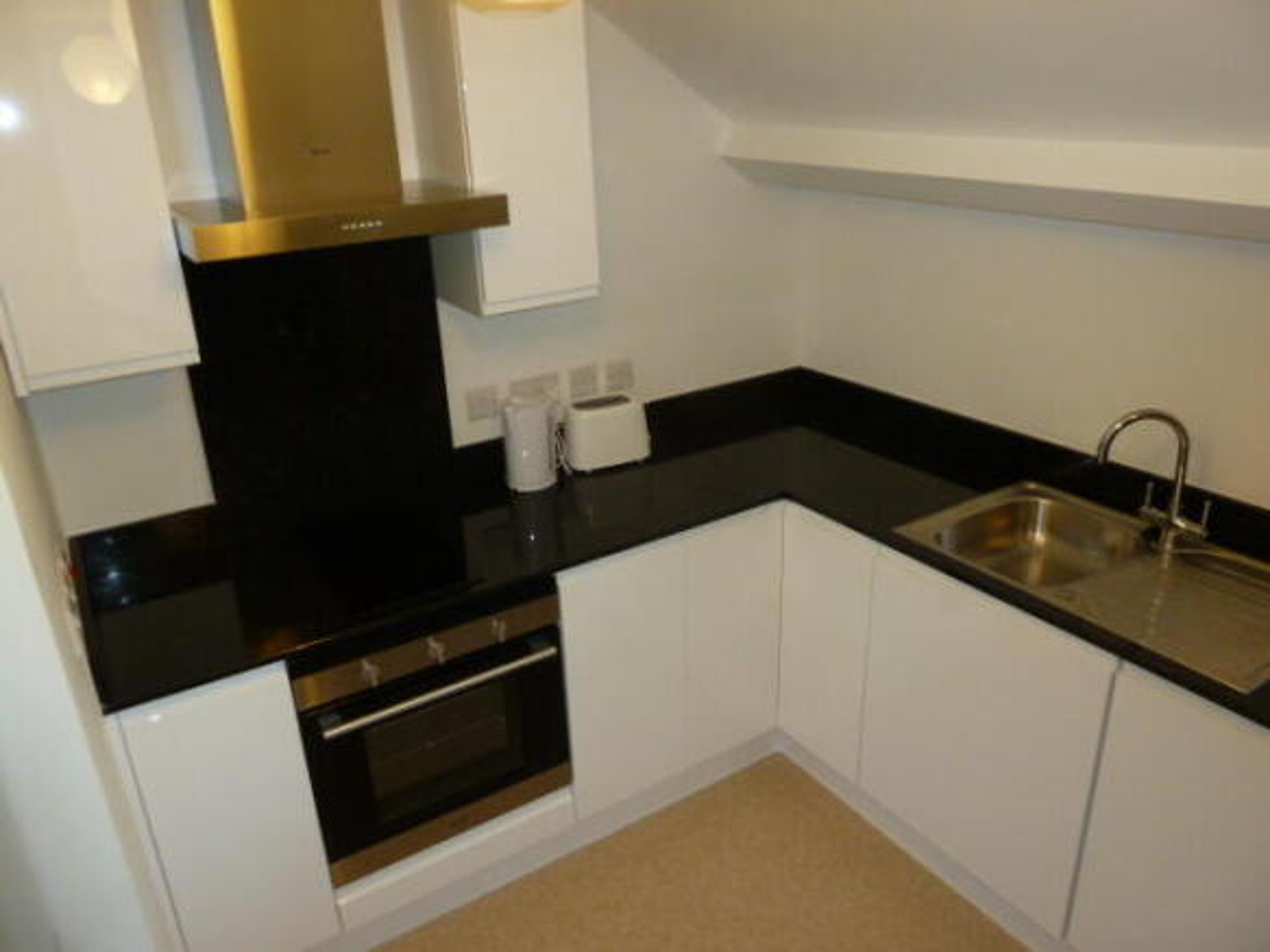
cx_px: 635
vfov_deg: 54.9
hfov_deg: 69.4
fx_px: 917
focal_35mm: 25
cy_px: 476
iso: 250
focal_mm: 4.1
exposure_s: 1/30
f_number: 3.3
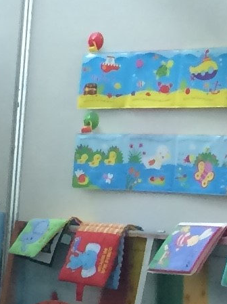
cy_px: 324
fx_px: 1848
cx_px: -829
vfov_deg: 9.3
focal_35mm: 211
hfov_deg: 5.6
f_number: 2.2
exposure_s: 1/30
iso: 64
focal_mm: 4.15
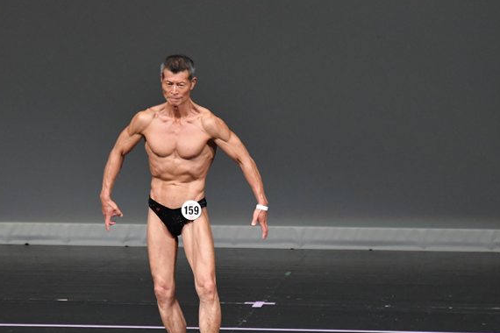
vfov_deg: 3.4
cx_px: 175
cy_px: 218
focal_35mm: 408
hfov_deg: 5.1
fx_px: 5666
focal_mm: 200
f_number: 5.6
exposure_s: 1/400
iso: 4000
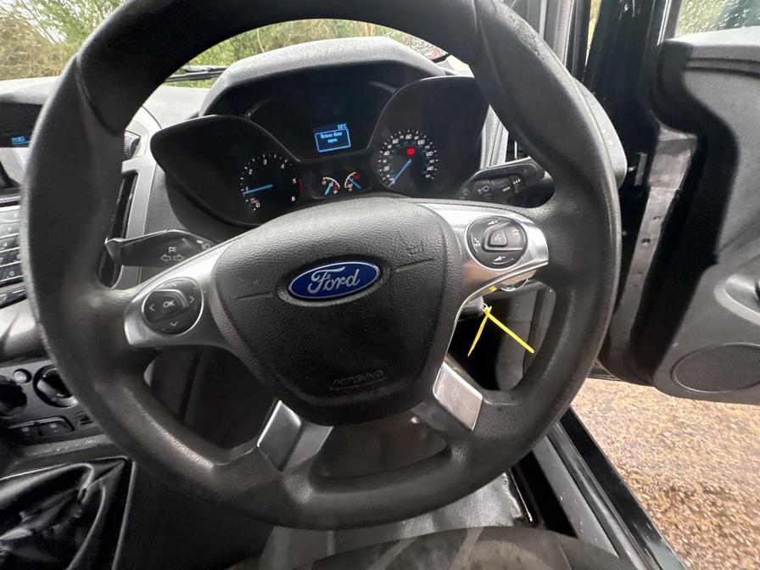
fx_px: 307
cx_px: 380
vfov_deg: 85.7
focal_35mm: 14
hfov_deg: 102.1
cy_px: 285
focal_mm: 2.22
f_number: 2.2
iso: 320
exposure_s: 1/60
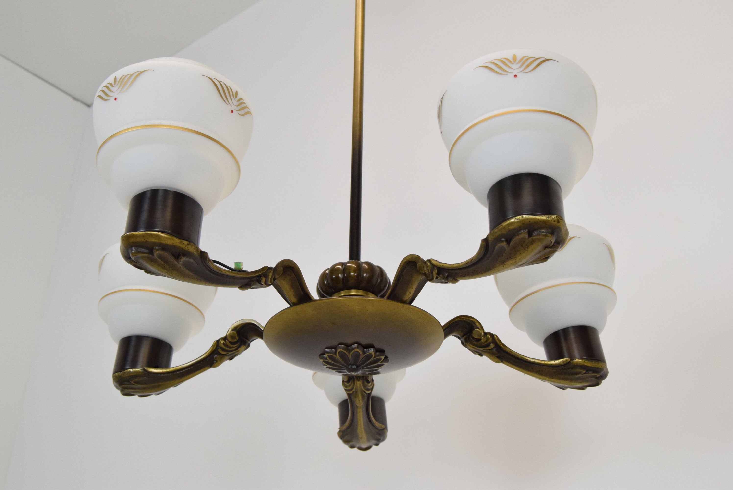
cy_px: 245
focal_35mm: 42
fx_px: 856
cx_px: 366
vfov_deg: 31.9
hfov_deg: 46.4
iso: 1600
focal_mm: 28
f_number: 7.1
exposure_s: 1/200
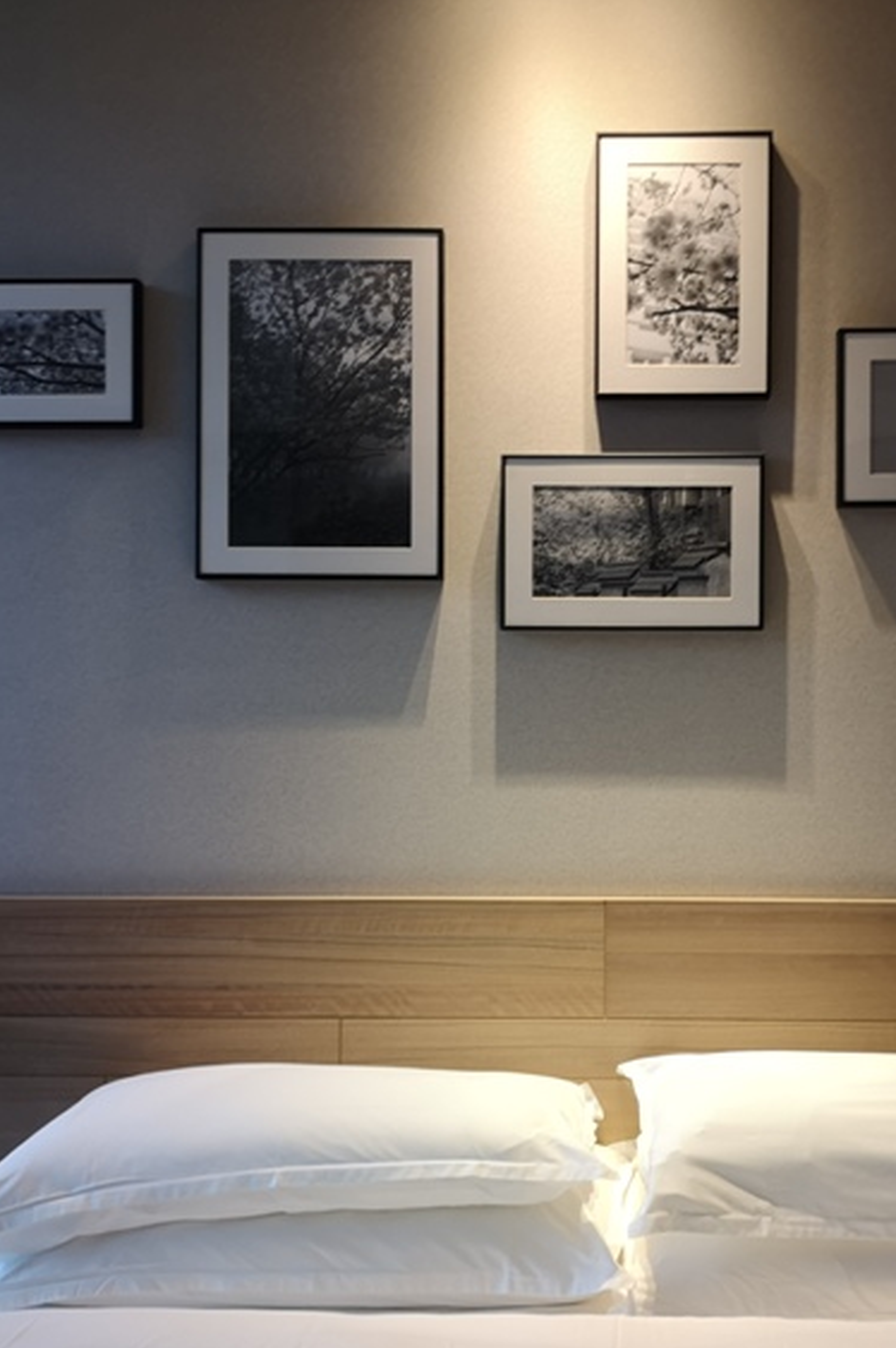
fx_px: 1495
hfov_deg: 33.1
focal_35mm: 40
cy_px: 657
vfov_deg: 48.5
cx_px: 589
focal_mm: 3.95
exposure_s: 1/33.3
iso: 160
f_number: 1.8
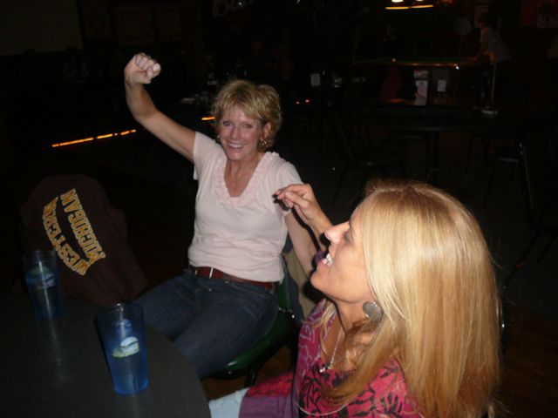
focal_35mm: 35
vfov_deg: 40.7
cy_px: 209
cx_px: 279
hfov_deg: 52.6
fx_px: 564
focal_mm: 5.2
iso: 125
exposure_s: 1/30
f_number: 2.8
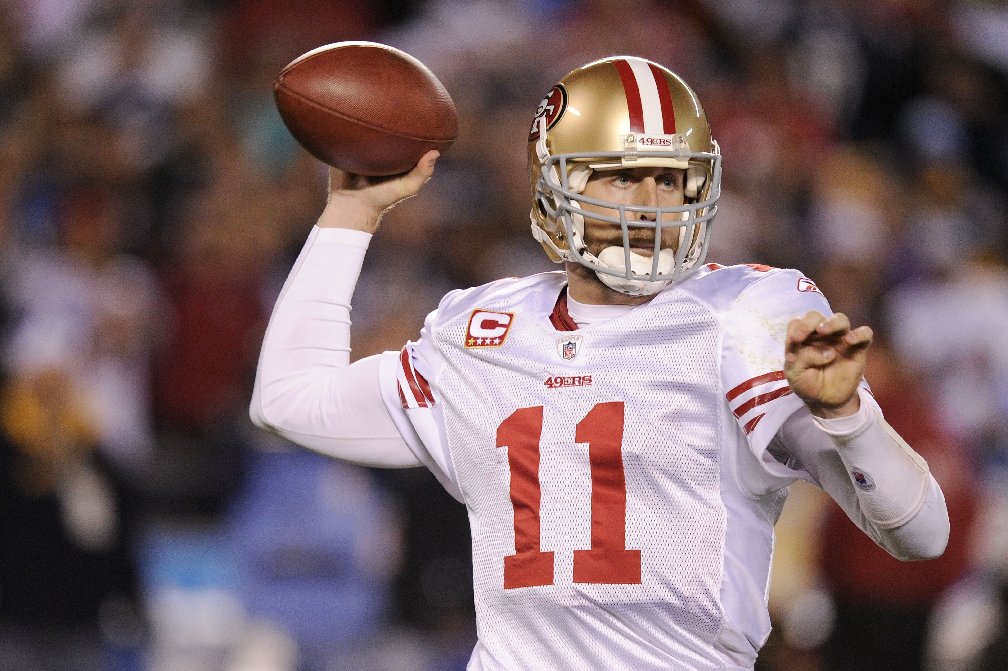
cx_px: 504
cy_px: 336
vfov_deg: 2.7
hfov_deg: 4.1
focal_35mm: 500
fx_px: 13991
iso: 4000
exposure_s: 1/1250
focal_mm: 500
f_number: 4
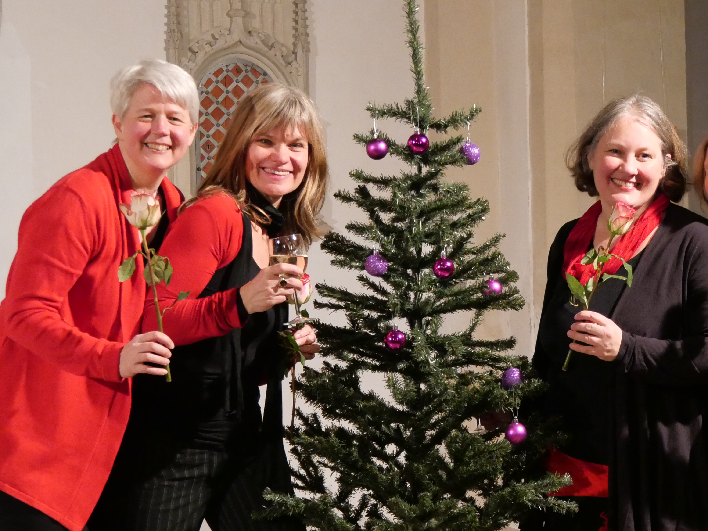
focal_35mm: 89
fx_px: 1820
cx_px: 459
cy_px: 311
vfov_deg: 16.6
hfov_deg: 21.9
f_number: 4.2
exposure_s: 1/60
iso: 3200
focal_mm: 26
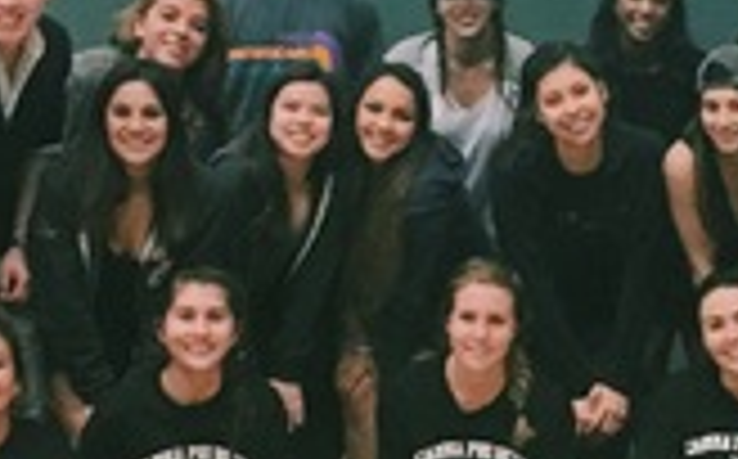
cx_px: 698
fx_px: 2712
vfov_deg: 9.7
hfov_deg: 15.3
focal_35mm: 135
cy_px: 310
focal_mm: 4.15
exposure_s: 1/30
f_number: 2.2
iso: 200
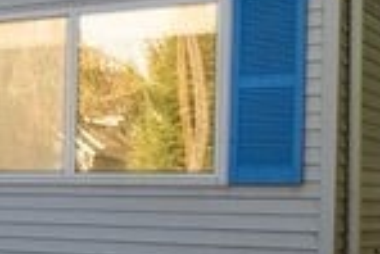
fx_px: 1099
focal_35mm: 104
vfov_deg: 13.2
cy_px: 140
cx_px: -583
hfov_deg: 13.3
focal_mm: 10
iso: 250
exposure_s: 1/40
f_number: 8
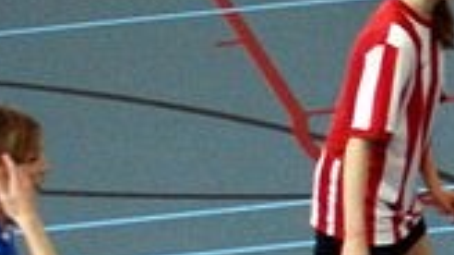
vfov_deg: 3.8
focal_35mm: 322
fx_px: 3874
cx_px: 1395
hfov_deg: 6.2
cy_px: 292
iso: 800
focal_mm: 28
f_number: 4.5
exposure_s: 1/200
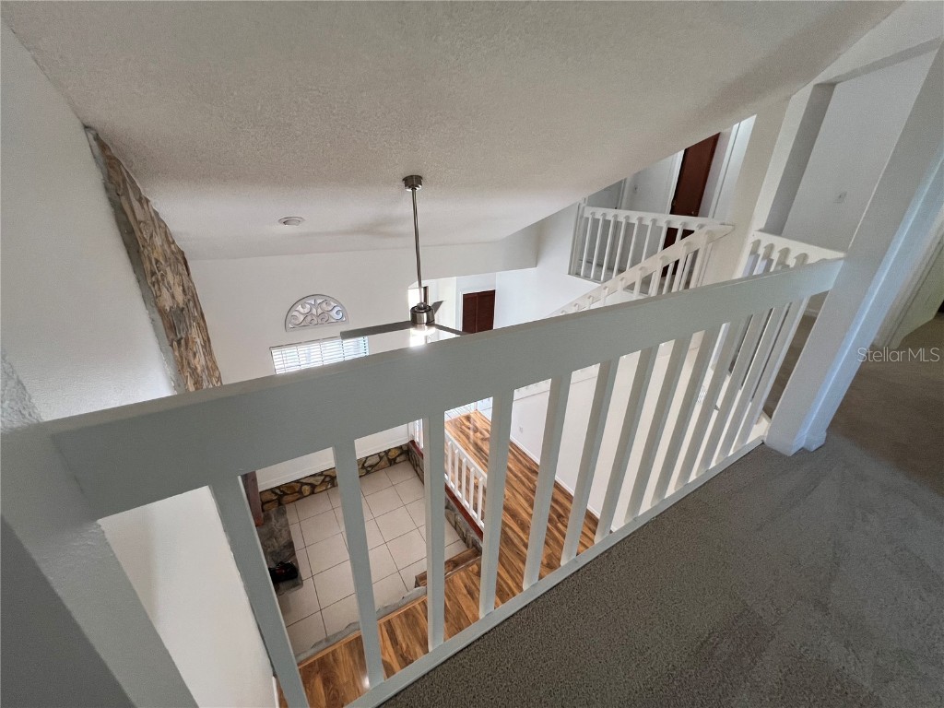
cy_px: 354
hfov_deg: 106.2
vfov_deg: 89.9
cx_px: 472
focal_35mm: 13
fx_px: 355
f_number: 1.8
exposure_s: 1/120
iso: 125
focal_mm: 1.57
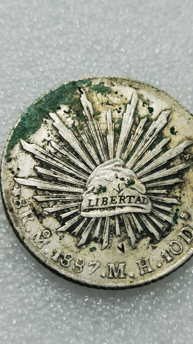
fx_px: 582
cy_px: 170
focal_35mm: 64
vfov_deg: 32.8
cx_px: 112
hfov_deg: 18.8
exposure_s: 1/100
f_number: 1.9
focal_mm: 6.67
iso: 50
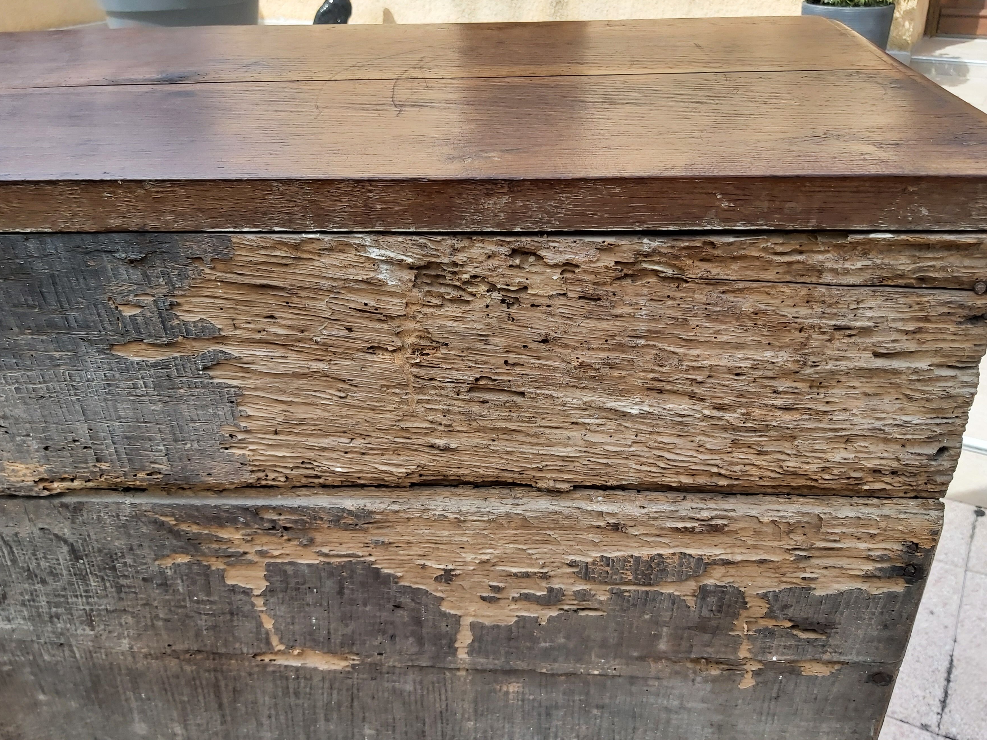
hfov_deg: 60.0
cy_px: 389
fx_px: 855
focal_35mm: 30
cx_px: 499
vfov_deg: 46.8
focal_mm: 3.92
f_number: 1.7
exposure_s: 1/618
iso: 64
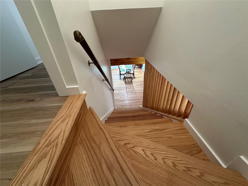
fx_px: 100
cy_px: 93
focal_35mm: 14
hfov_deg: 102.1
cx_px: 124
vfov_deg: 85.7
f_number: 2.2
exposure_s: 1/60
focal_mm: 2.22
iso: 320
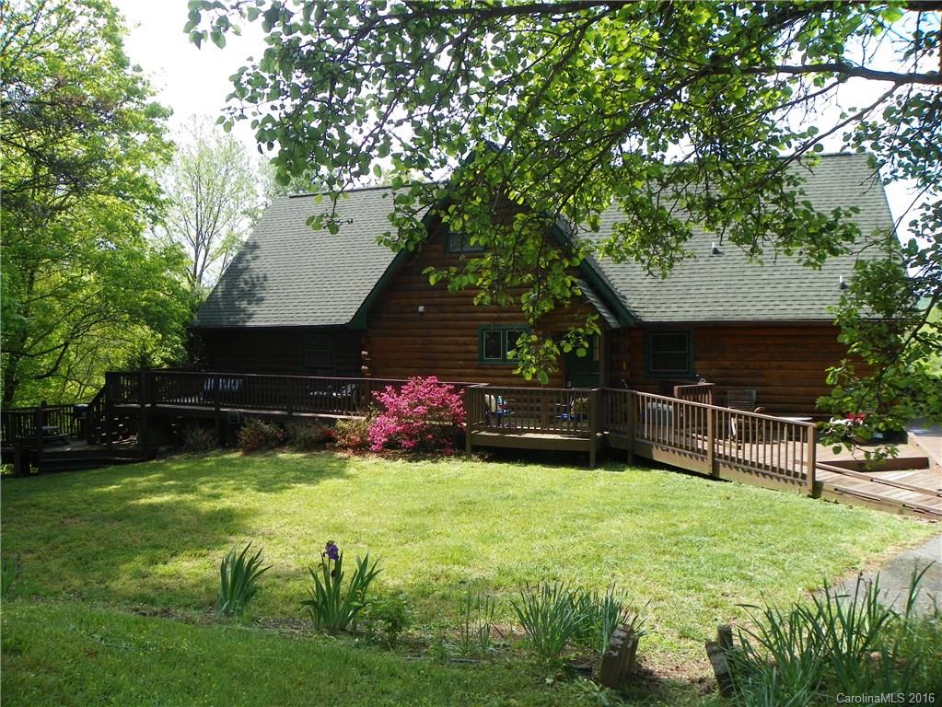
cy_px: 354
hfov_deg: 67.3
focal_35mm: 26
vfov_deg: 53.1
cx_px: 471
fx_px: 708
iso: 64
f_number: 4
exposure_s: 1/200
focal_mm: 4.6
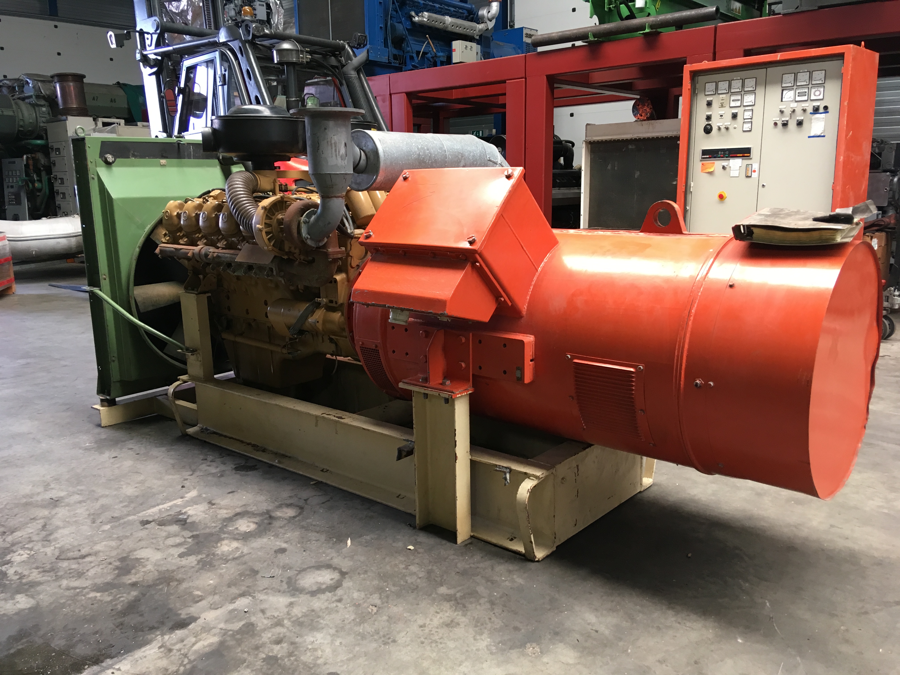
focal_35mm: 29
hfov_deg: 61.7
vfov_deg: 48.2
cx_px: 450
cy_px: 338
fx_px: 754
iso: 50
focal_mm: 4.15
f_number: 2.2
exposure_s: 1/33
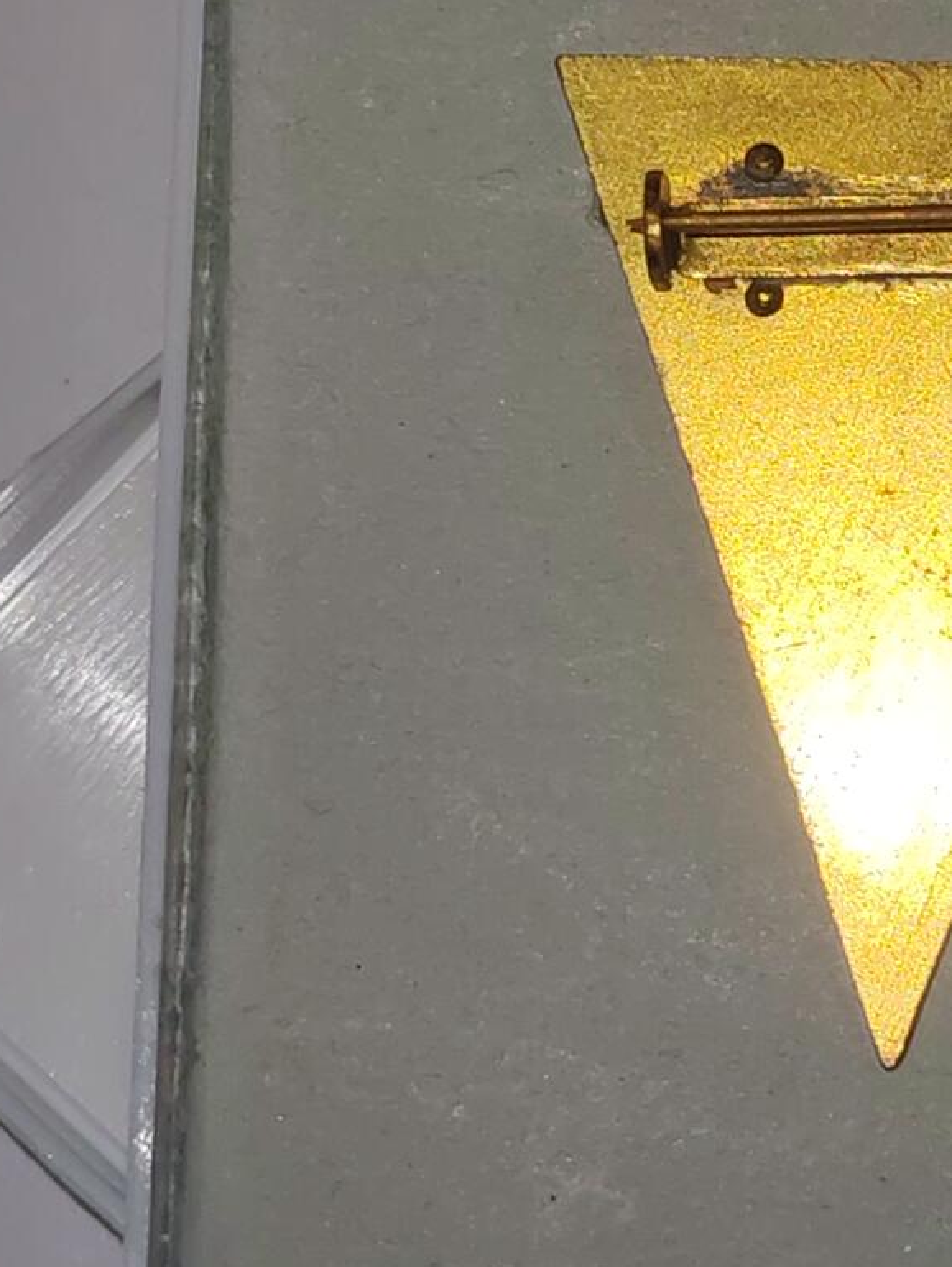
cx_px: 903
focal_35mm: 126
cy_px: 554
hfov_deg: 11.7
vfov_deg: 15.6
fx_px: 4616
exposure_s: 1/110
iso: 50
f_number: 1.95
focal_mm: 5.52
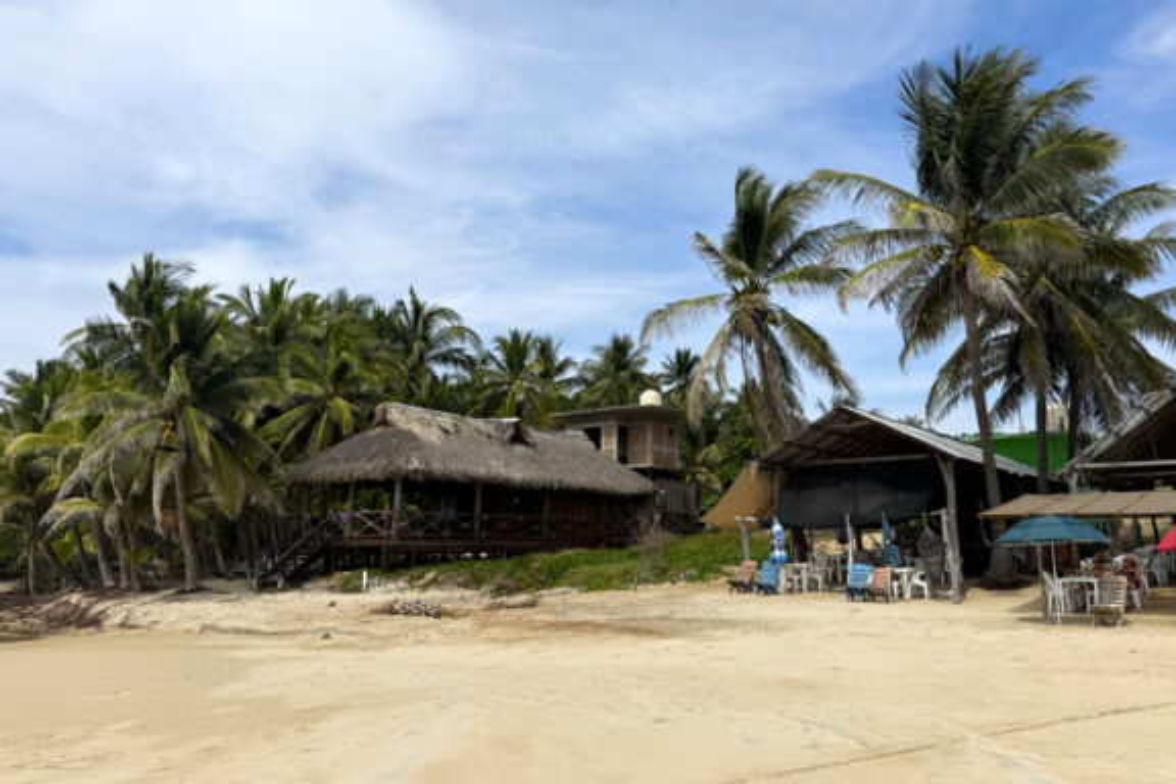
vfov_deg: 49.6
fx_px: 849
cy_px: 394
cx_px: 596
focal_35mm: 26
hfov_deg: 69.4
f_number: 1.8
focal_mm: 6.8
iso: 80
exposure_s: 1/7937
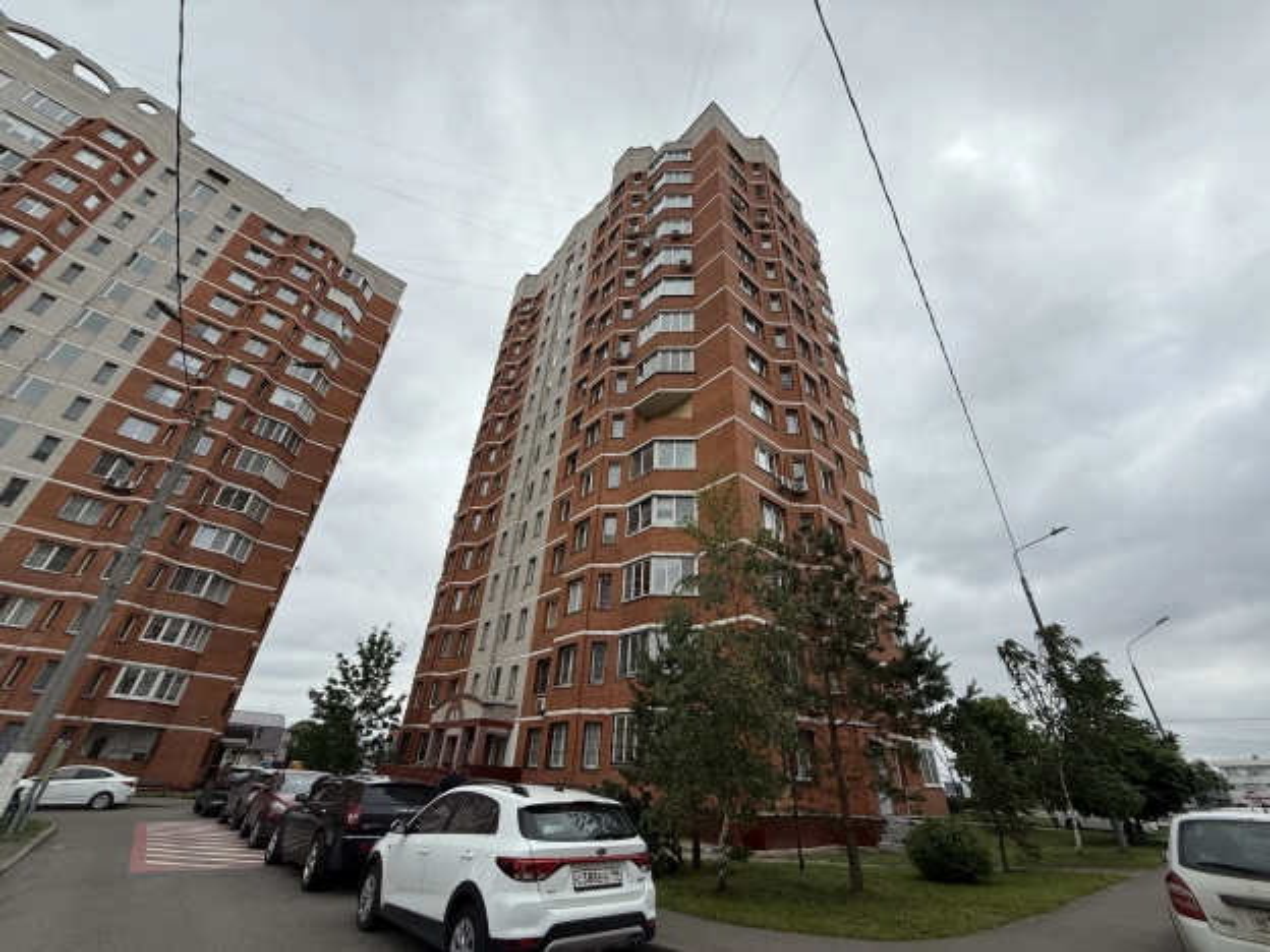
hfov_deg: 102.1
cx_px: 635
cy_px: 476
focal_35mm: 14
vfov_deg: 85.7
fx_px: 514
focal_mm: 2.22
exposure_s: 1/1464
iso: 50
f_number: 2.2
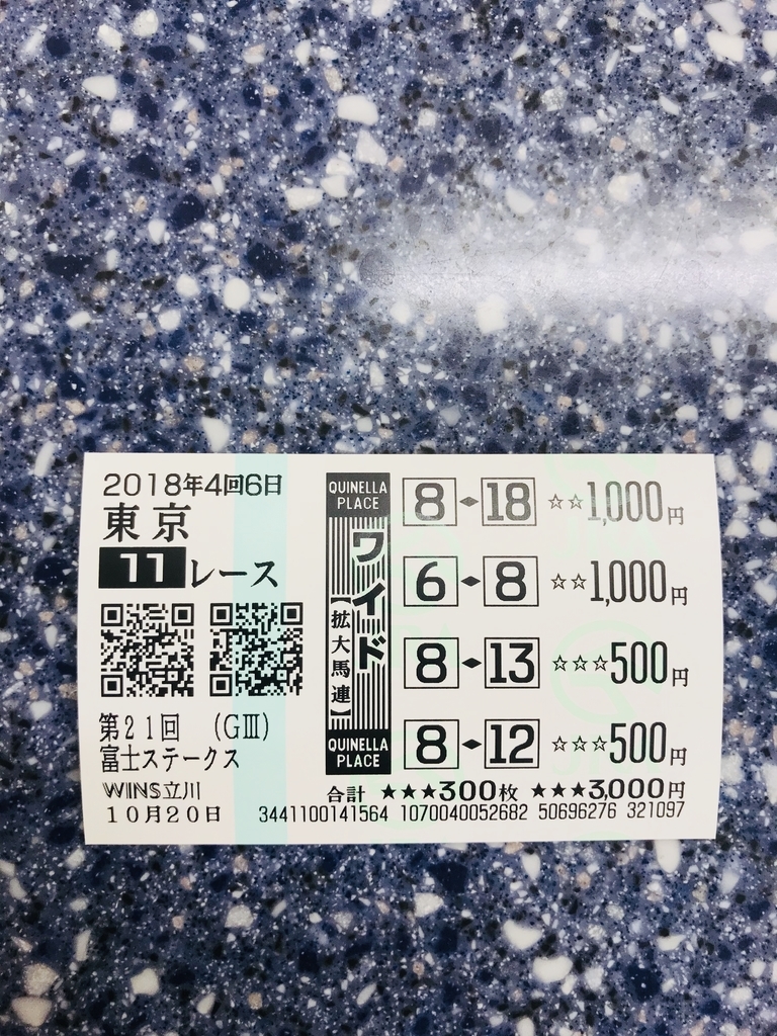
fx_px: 838
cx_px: 388
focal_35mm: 28
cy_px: 518
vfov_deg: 63.4
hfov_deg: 49.7
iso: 40
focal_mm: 3.99
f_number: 1.8
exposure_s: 1/100
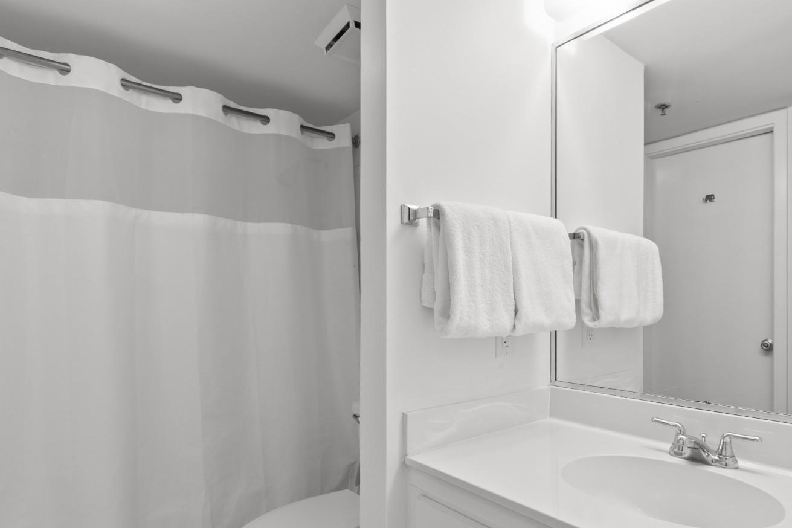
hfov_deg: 80.0
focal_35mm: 21
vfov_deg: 59.2
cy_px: 301
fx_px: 462
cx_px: 485
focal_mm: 11.5
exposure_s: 1/2
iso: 100
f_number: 4.8
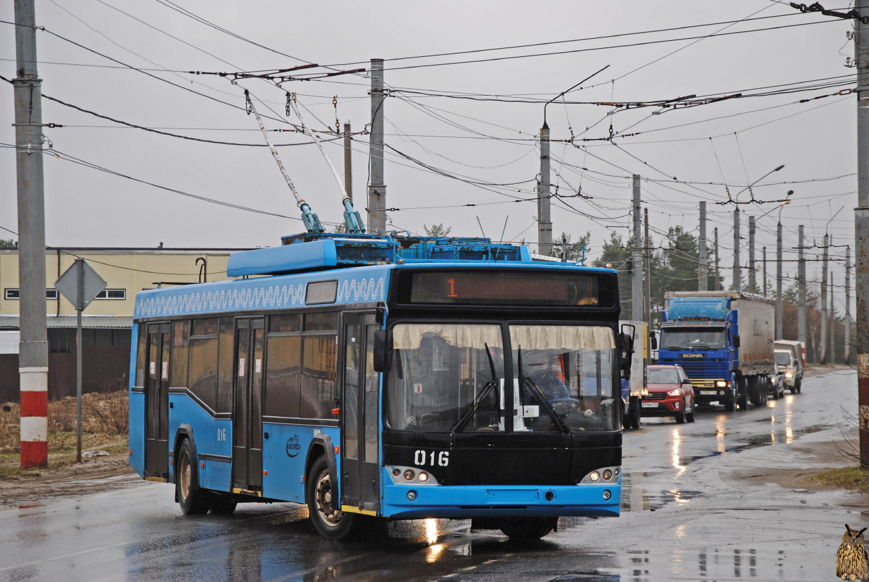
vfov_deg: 10.8
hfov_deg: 16.1
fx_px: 3081
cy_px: 291
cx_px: 434
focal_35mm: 128
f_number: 5.6
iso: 200
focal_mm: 85
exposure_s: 1/200
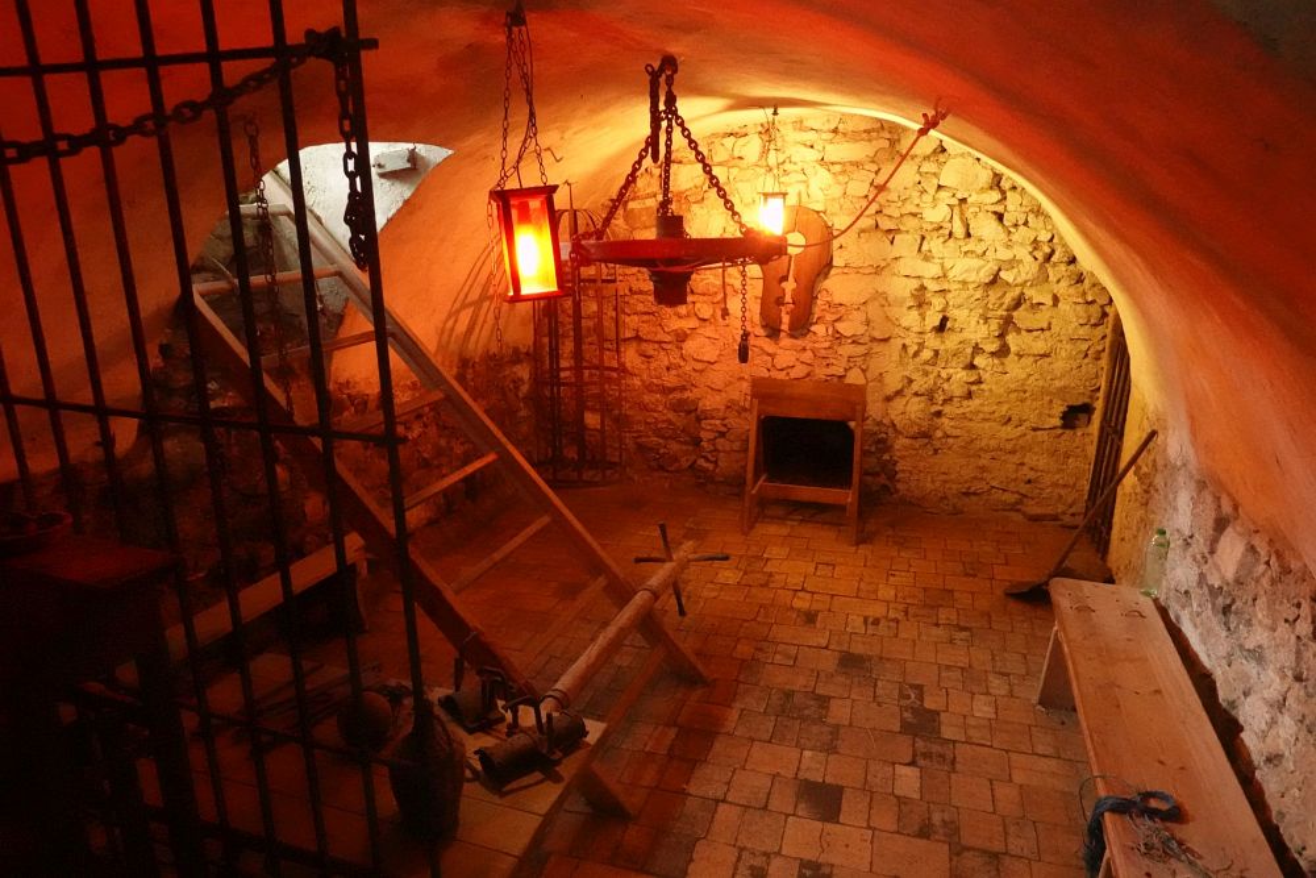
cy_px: 439
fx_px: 877
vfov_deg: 53.1
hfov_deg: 73.7
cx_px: 658
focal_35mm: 24
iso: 6400
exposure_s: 1/8
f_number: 7.1
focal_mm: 9
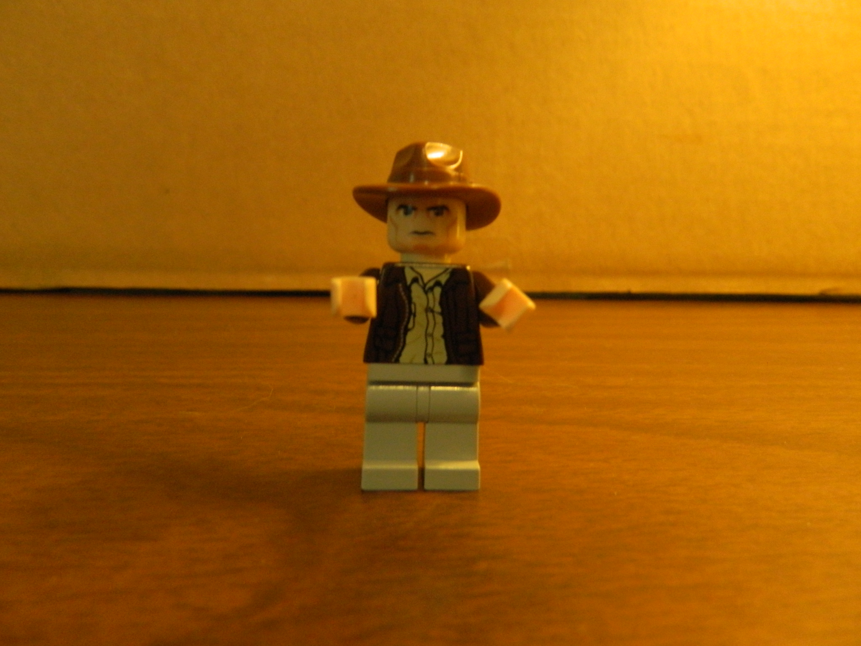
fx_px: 622
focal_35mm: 25
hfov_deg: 69.4
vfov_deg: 54.9
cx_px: 430
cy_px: 323
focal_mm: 4.5
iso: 400
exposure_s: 1/30
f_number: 3.1
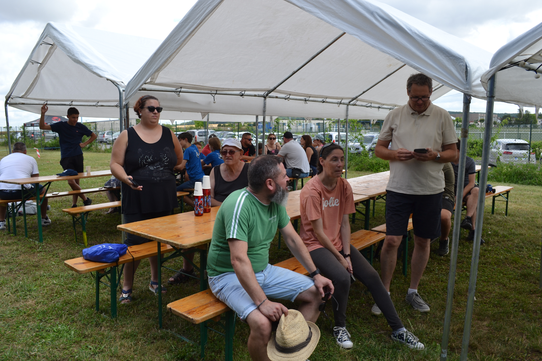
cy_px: 180
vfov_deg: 43.6
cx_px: 271
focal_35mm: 30
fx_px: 452
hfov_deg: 61.9
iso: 100
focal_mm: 20
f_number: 6.3
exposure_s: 1/160
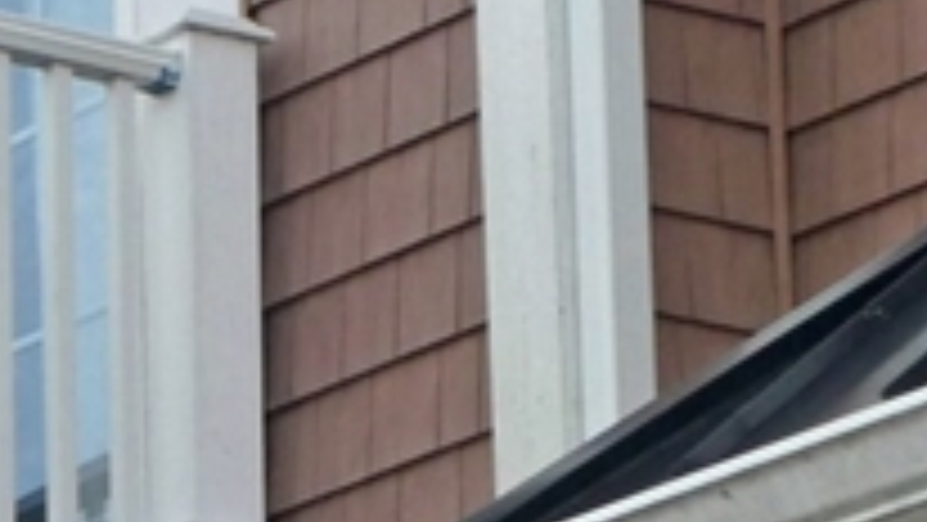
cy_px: -104
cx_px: -657
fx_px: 8655
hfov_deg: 6.0
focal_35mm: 352
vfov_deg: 3.4
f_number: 4.4
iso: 80
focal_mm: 11.7
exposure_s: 1/500
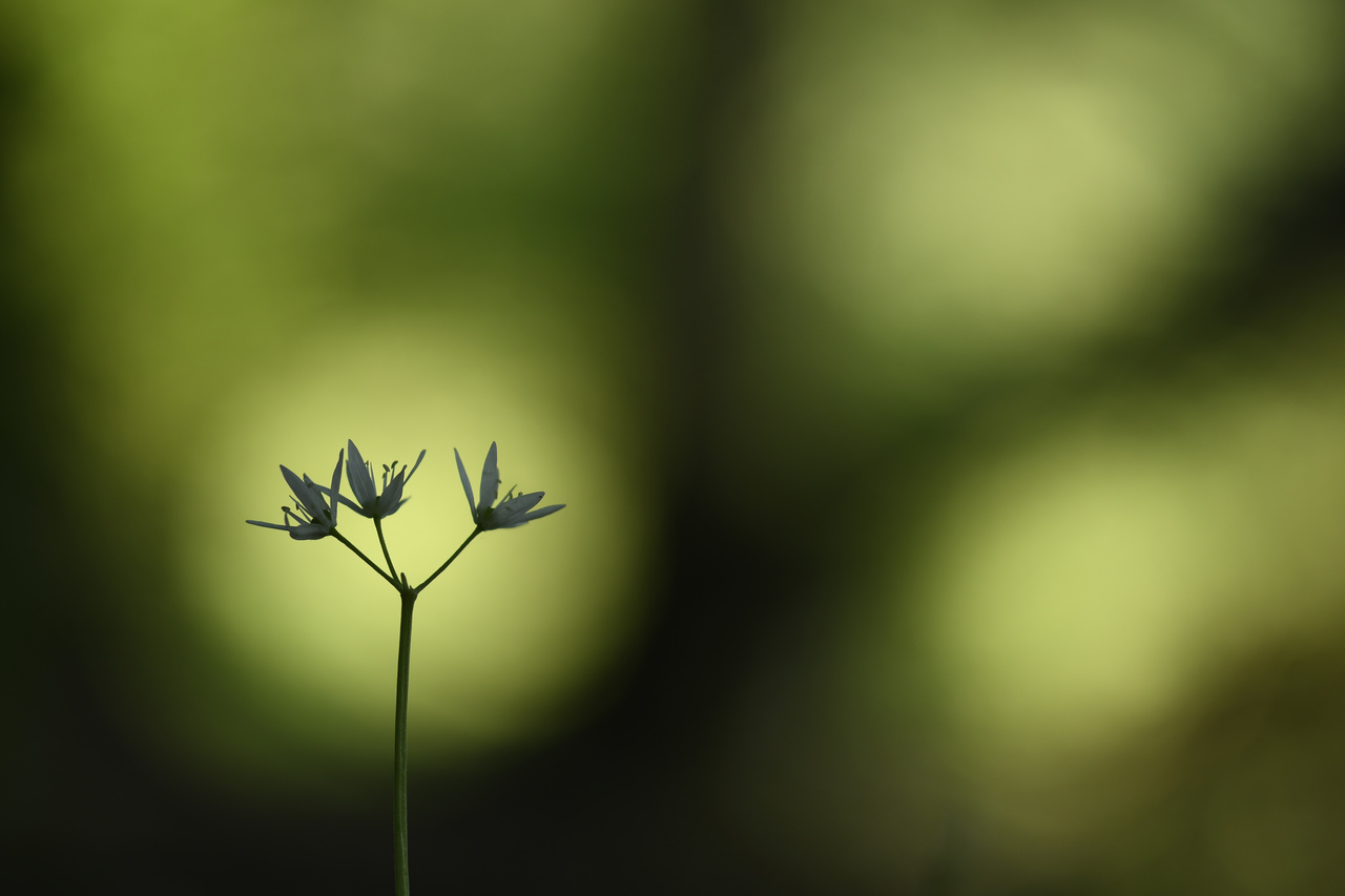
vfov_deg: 8.7
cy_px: 448
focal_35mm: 157
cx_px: 672
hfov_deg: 13.1
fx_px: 5865
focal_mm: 105
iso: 100
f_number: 3.5
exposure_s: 1/100
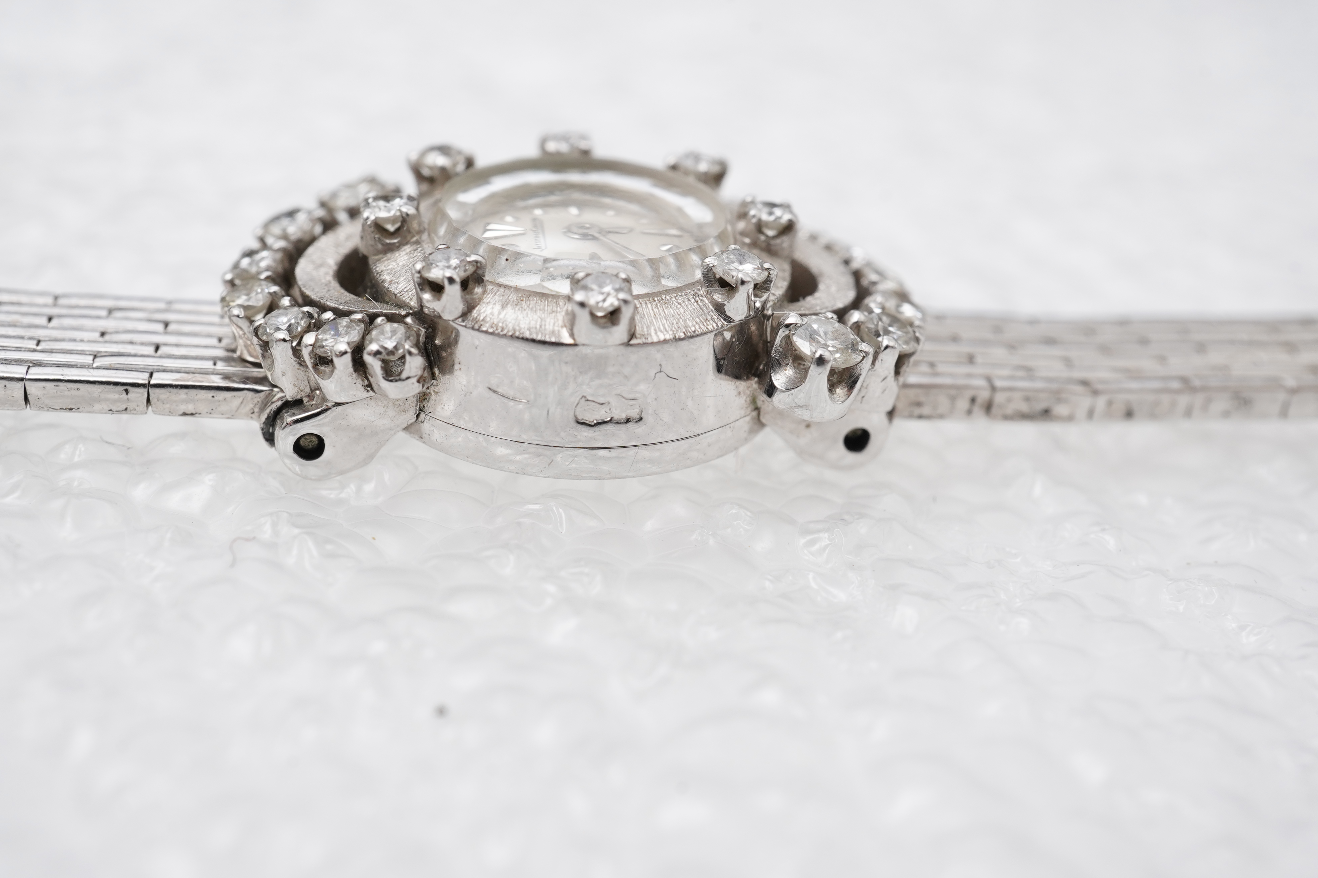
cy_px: 439
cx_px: 659
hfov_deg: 43.6
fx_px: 1647
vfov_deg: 29.9
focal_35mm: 45
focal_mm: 30
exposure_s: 1/125
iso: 500
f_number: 20
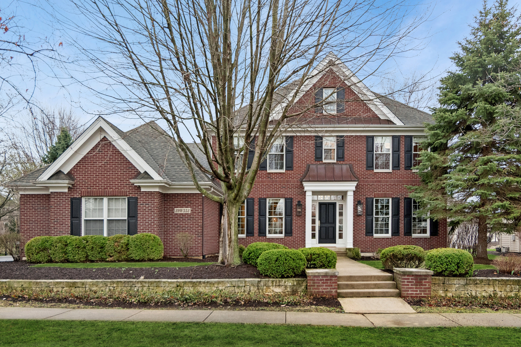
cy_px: 174
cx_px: 260
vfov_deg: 53.1
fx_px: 347
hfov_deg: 73.7
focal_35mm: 24
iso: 800
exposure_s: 1/200
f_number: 5.6
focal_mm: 16
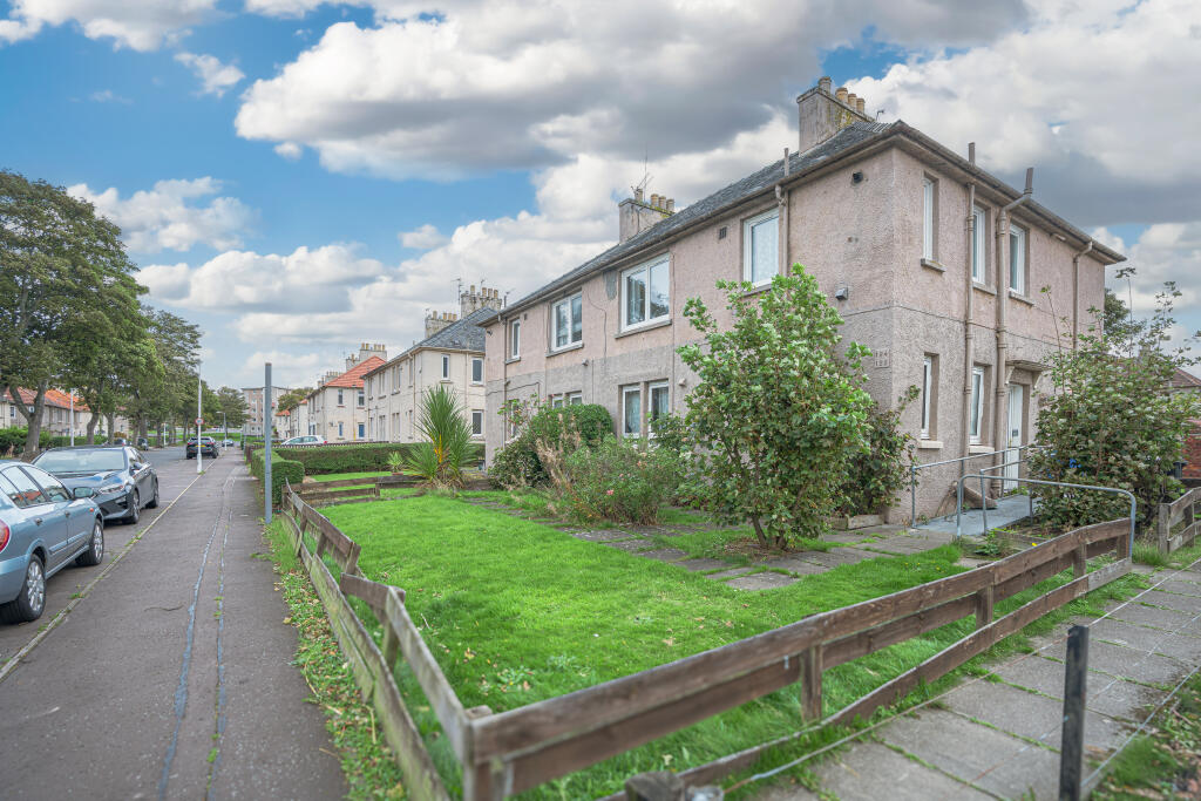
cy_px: 400
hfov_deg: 96.7
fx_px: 534
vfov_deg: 73.8
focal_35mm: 16
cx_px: 600
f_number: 4.5
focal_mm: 16
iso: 100
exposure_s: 1/200
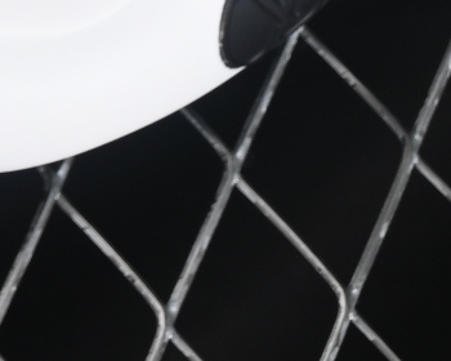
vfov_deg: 2.7
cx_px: -787
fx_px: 7475
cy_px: -575
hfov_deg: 3.4
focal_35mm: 560
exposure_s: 1/80
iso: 160
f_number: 7.1
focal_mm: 50
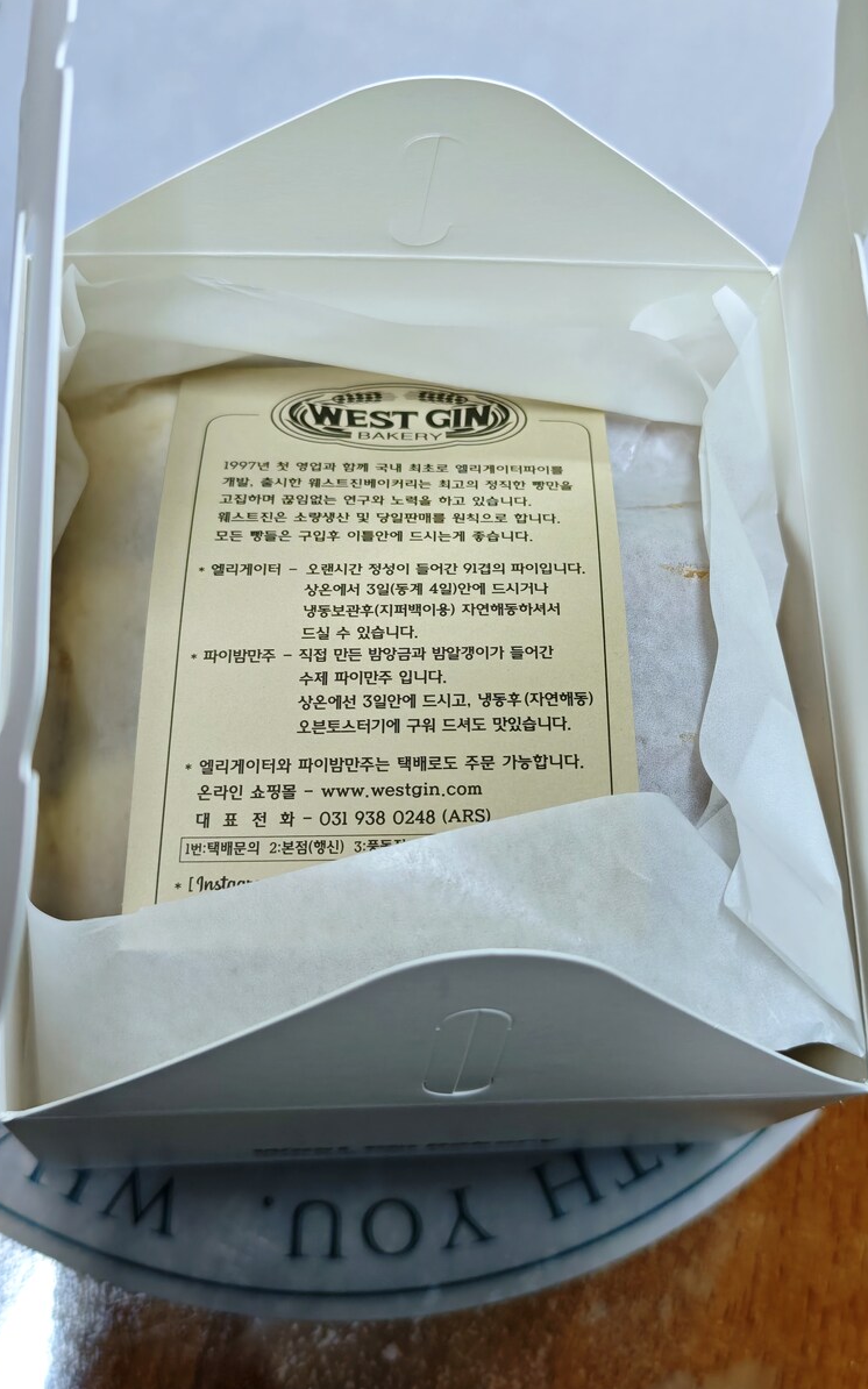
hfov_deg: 26.3
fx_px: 1855
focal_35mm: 49
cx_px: 433
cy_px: 696
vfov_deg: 41.1
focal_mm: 8.72
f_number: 1.63
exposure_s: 1/120
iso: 320
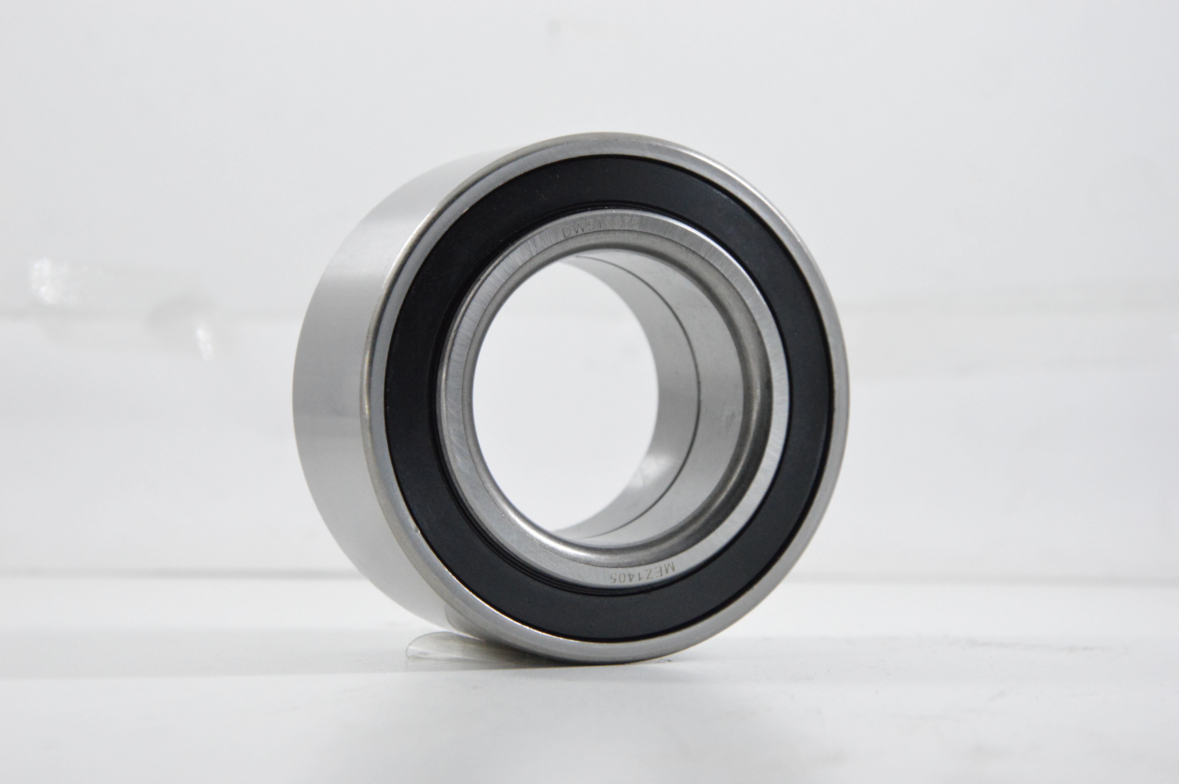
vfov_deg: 14.7
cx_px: 590
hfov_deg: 21.9
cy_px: 392
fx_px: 3043
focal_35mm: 93
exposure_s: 1/100
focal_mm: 62
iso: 3200
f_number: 8
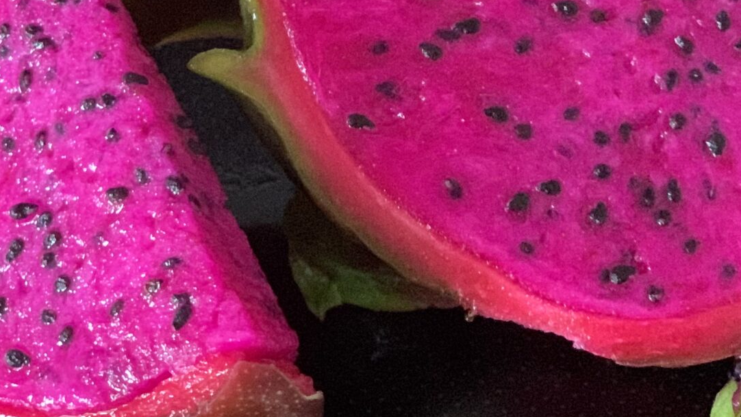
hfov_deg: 16.0
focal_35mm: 134
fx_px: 2633
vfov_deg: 8.9
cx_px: 415
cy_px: -91
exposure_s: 1/34
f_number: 2.4
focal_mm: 6
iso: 500
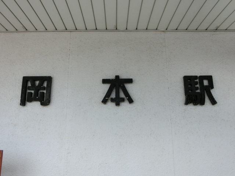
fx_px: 197
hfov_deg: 61.7
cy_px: 88
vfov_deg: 48.2
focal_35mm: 29
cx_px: 118
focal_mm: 5.2
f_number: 3.7
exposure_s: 1/320
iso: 80
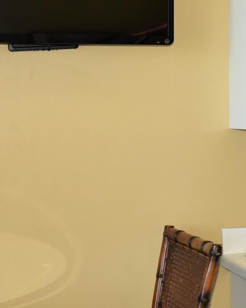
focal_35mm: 107
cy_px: 103
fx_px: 974
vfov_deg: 17.9
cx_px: 348
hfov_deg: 13.7
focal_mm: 30
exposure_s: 1/60
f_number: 2.8
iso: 1400
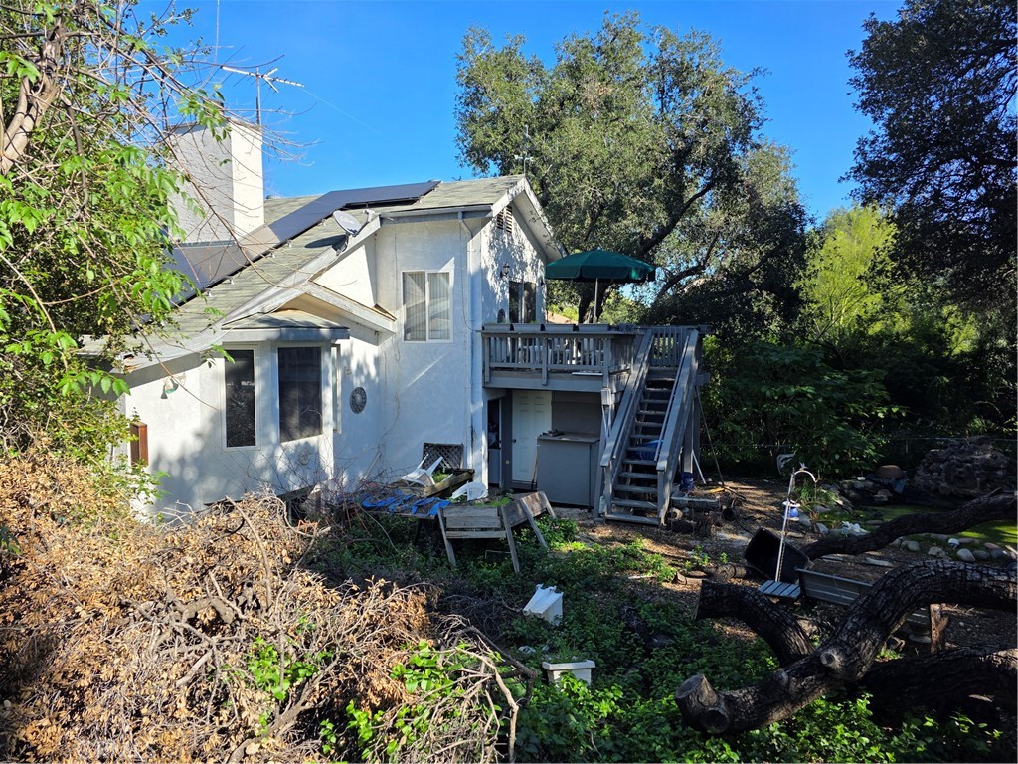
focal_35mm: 23
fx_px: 676
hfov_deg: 73.9
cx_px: 509
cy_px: 382
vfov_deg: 58.9
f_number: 1.7
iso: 80
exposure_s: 1/3891
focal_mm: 6.3
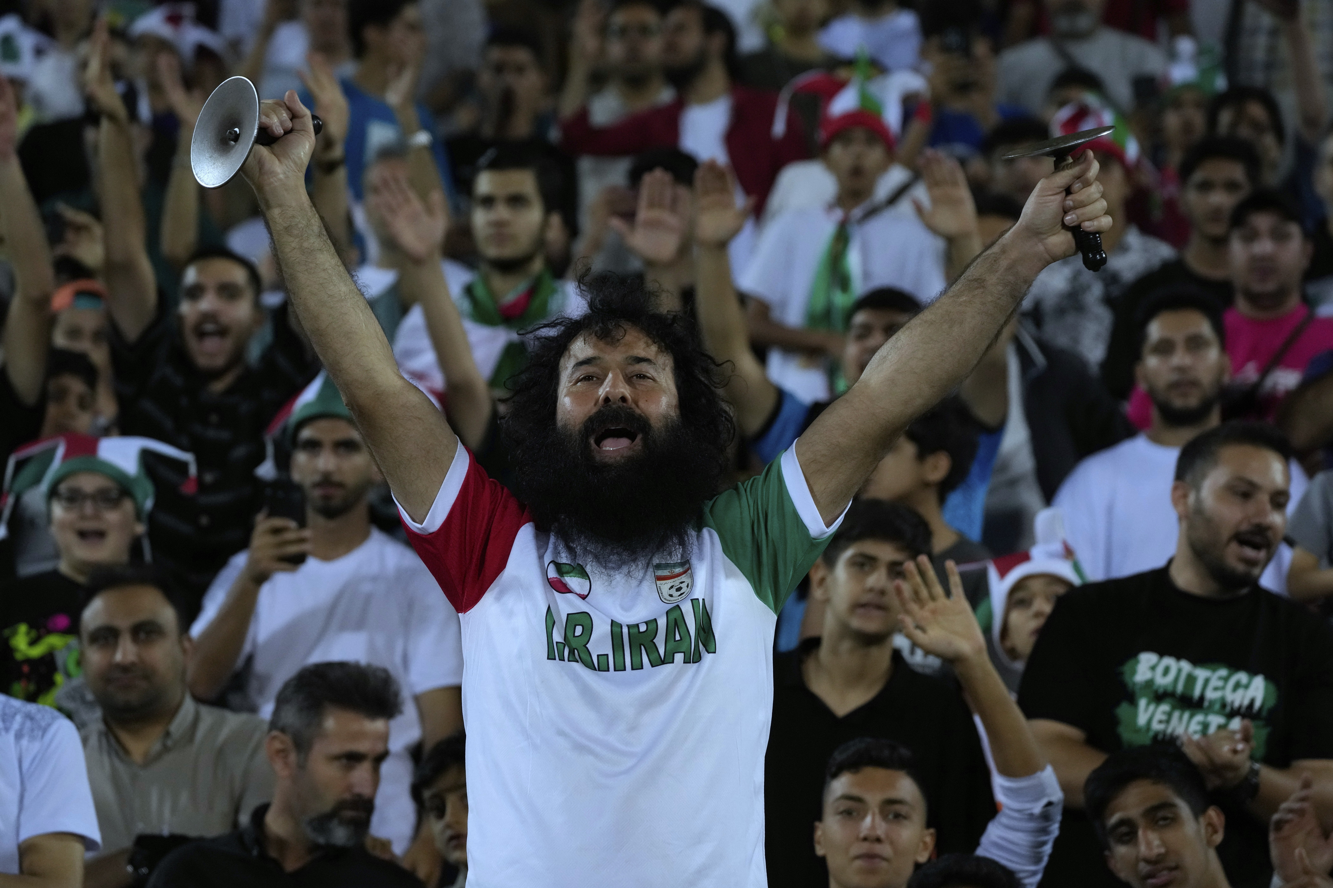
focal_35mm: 203
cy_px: 444
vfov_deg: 6.8
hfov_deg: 10.1
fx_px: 7516
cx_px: 666
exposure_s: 1/800
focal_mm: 203
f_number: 6.3
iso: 4000
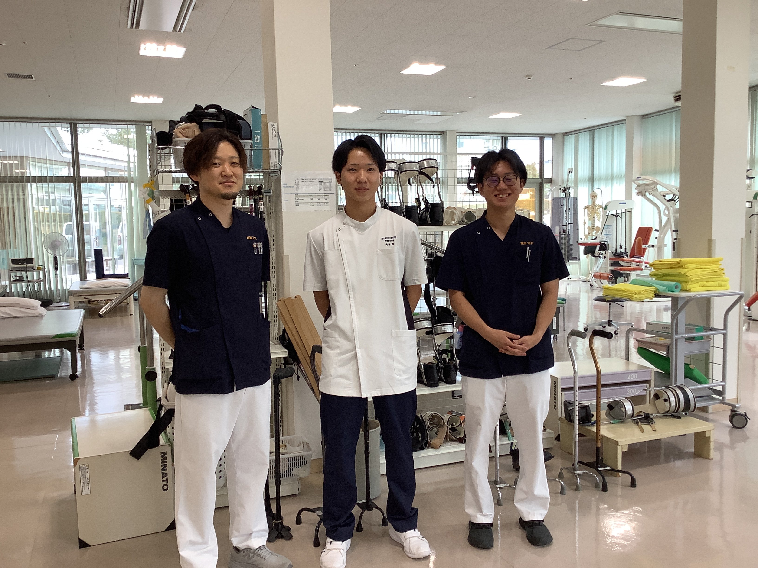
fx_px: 679
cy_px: 284
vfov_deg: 45.4
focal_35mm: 31
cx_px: 379
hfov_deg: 58.4
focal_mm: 3.3
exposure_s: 1/50
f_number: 2.4
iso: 50
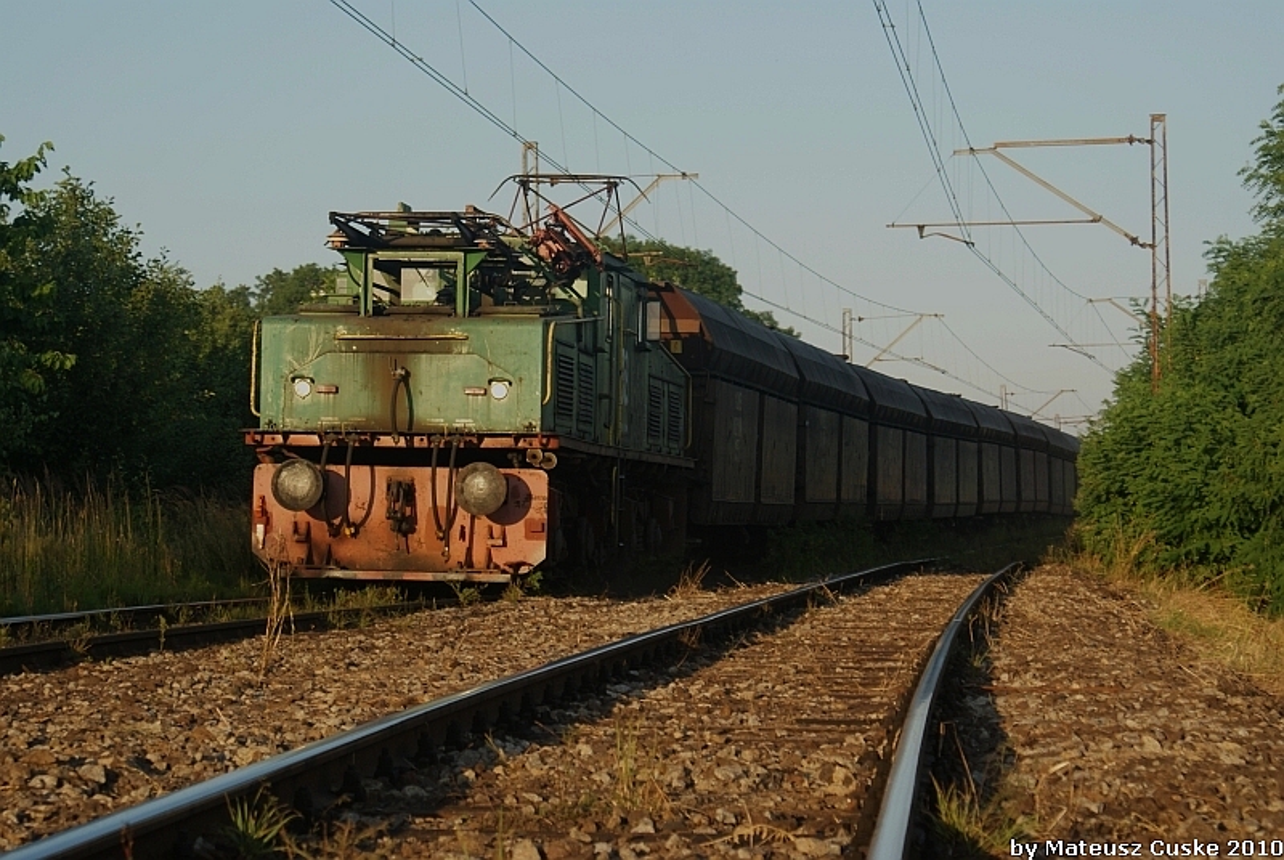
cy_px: 430
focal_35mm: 105
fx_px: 3750
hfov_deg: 19.4
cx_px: 642
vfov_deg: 13.1
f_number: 6.3
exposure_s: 1/125
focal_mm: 70
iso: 100
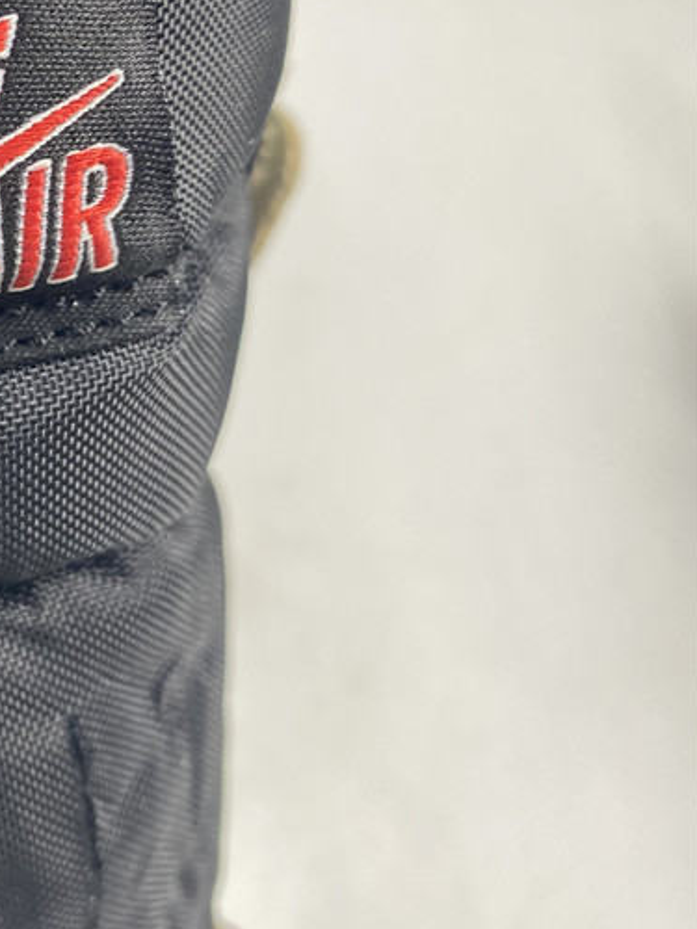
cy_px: 318
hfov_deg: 24.3
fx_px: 1396
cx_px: -227
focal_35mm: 52
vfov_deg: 36.5
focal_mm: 4.25
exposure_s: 1/100
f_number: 1.8
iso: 100
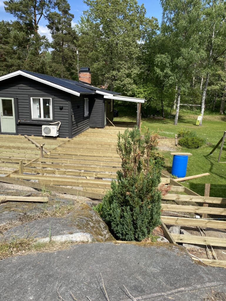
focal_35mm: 26
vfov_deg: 67.3
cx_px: 113
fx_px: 226
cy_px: 150
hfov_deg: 53.1
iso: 32
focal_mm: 4.25
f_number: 1.8
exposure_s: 1/1362
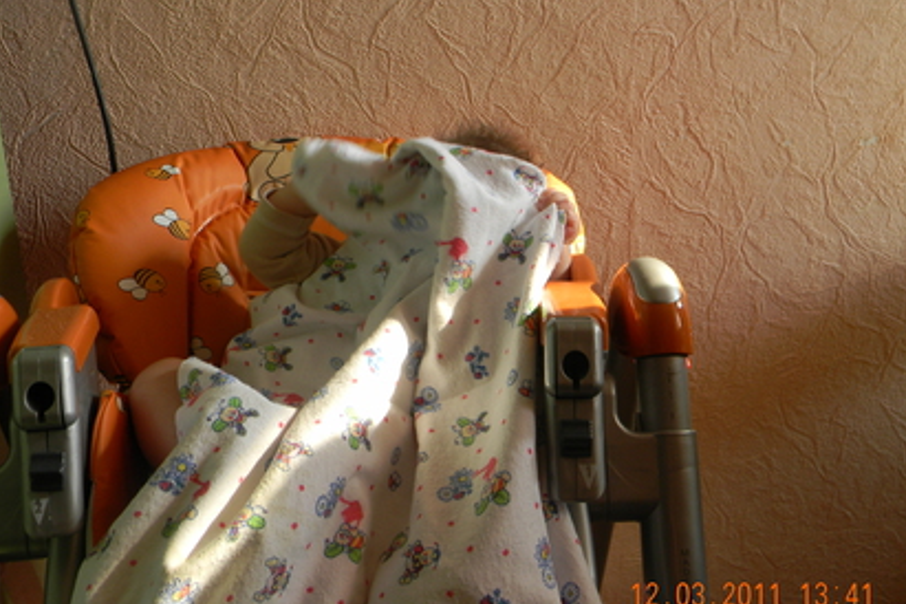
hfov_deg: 47.4
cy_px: 300
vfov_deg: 32.6
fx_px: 1032
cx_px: 439
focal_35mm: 41
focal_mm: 6.4
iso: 80
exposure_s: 1/76.4
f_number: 3.7
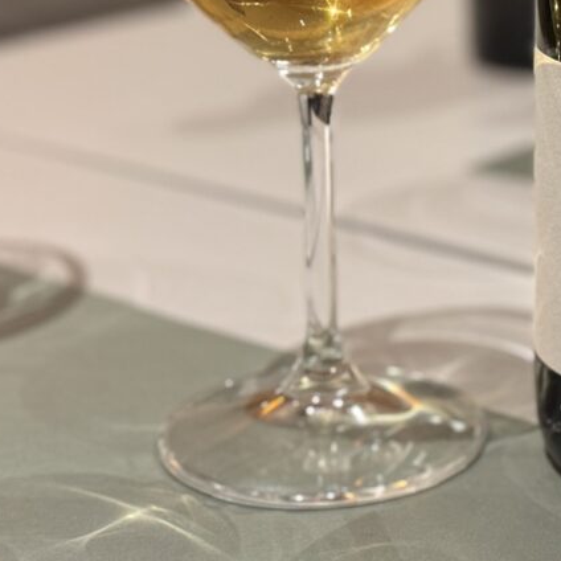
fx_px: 1834
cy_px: 210
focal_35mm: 100
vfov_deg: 17.4
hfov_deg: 17.0
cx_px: 580
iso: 250
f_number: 1.78
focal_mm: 6.76
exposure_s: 1/33
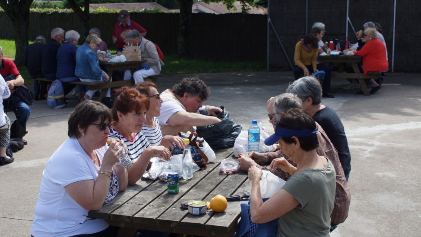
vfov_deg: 21.6
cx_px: 211
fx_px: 620
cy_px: 130
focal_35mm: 56
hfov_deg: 37.5
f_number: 6.3
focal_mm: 35
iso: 100
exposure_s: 1/200
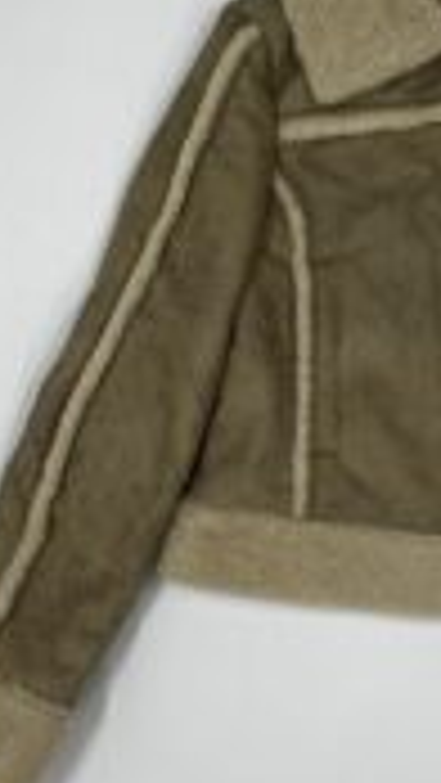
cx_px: 472
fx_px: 1350
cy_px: 140
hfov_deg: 18.0
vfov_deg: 31.4
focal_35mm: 65
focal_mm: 5.1
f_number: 1.6
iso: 64
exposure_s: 1/100
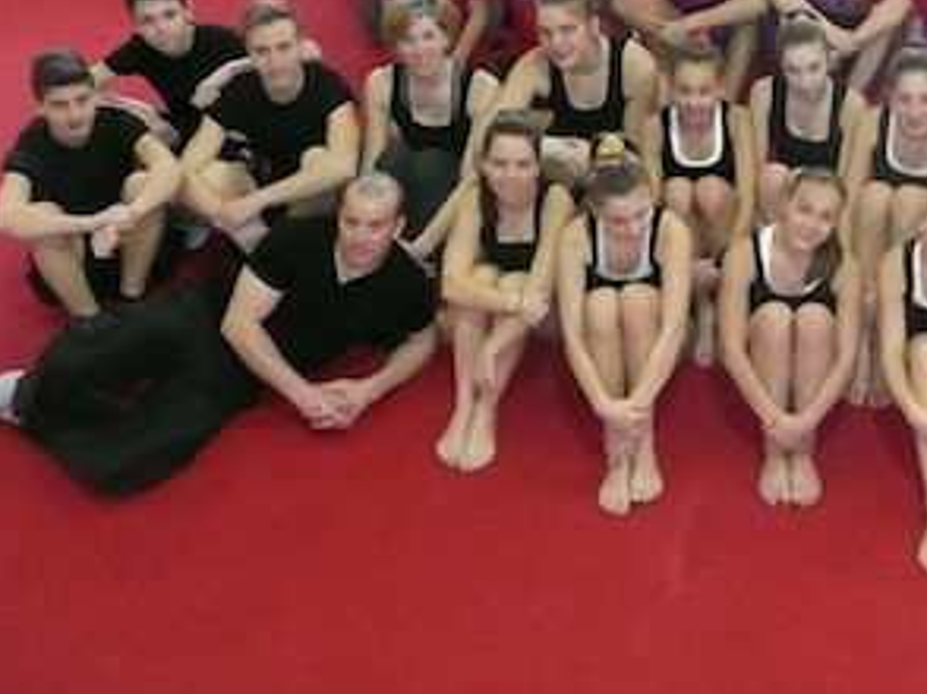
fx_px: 1632
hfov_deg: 29.6
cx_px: 927
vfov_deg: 23.2
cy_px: 25
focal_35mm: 61
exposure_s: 1/30
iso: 500
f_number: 3.3
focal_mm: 4.6
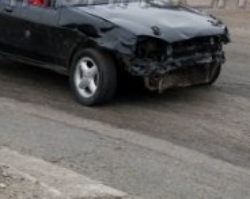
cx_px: 64
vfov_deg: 10.1
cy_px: -3
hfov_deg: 12.7
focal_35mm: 152
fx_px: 1121
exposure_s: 1/500
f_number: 4.5
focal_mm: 31
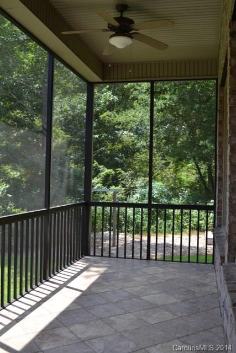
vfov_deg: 53.1
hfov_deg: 36.9
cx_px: 118
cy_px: 176
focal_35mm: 36
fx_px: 354
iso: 160
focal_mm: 24
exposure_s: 1/125
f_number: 5.6
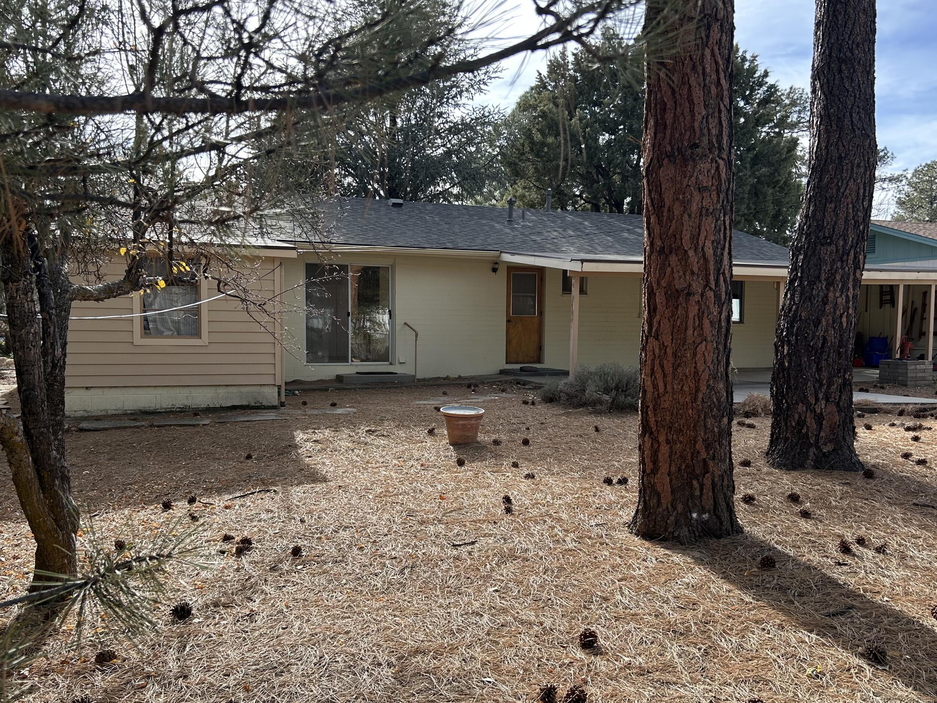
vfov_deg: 45.4
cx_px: 453
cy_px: 377
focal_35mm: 31
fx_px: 839
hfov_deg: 58.3
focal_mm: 5.7
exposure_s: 1/1361
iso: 50
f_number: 1.5
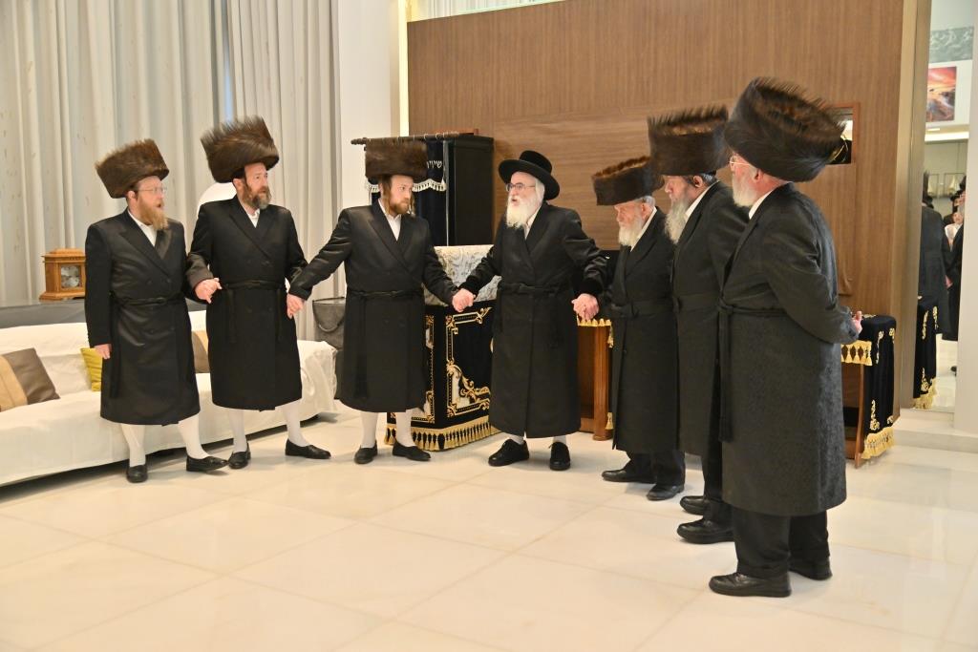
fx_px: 951
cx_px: 489
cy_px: 326
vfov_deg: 37.9
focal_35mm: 35
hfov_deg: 54.4
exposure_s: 1/200
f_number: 4
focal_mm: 35
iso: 1600
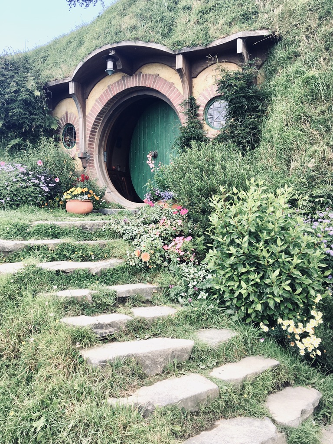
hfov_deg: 48.2
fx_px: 372
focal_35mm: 29
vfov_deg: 61.7
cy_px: 222
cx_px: 166
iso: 25
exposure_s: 1/322
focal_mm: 4.15
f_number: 2.2
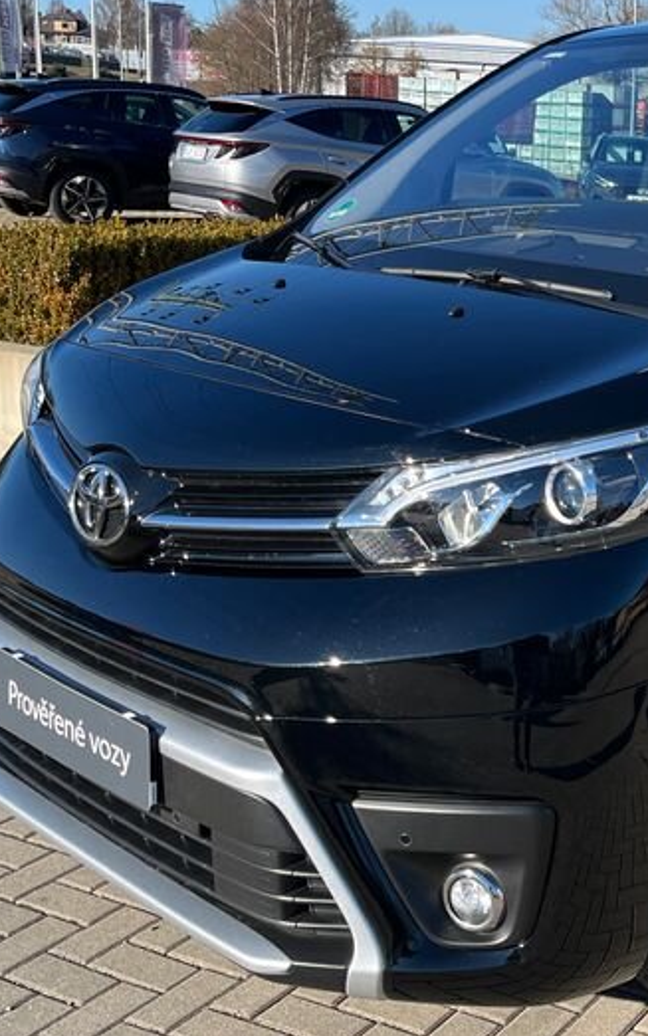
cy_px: 458
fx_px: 1525
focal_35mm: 54
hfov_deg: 22.5
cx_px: 729
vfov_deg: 37.5
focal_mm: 5.1
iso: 50
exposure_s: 1/1890
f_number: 1.6
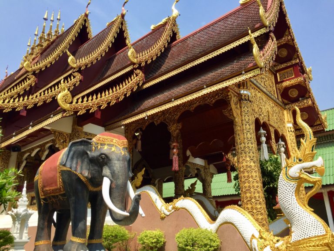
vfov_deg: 48.2
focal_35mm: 29
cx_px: 167
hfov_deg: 61.7
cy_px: 126
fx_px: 280
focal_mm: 4.15
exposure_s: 1/1276
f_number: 2.2
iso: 32
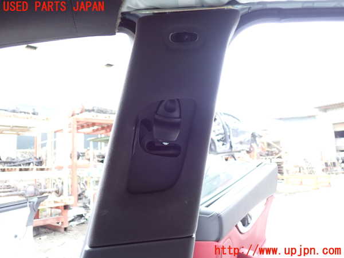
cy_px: 129
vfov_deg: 46.8
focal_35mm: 30
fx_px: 298
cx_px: 172
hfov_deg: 60.0
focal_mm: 5.4
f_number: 2.3
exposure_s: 1/60
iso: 160
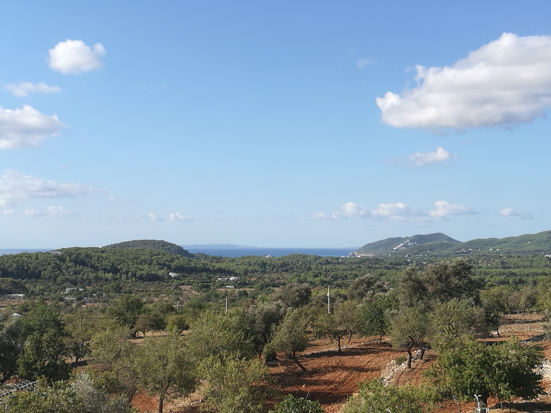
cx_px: 276
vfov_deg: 51.4
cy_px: 206
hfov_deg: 65.3
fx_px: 430
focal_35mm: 27
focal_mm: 4.5
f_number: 2.2
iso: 50
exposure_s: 1/858
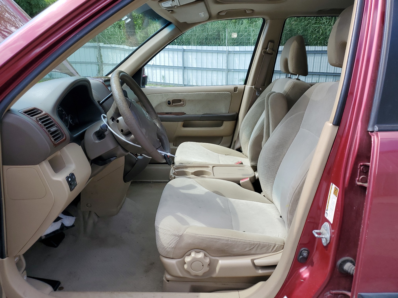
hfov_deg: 67.3
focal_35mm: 26
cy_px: 149
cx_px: 199
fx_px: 299
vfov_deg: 53.1
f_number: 1.5
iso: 50
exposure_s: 1/909
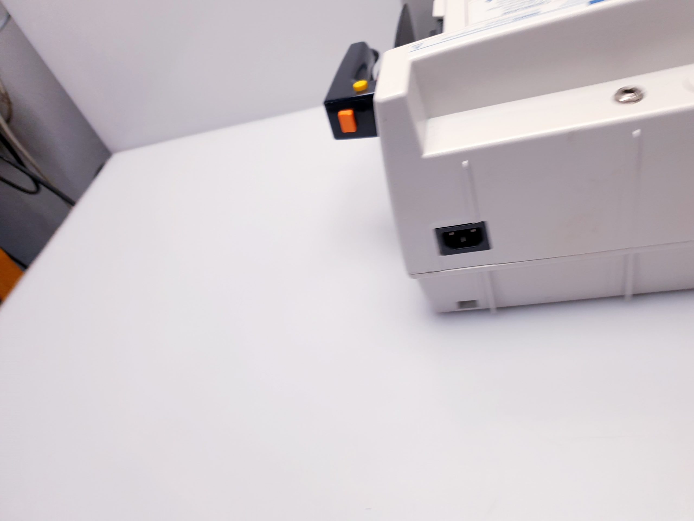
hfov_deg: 67.3
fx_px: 521
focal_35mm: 26
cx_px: 347
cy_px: 260
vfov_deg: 53.1
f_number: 1.5
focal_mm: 4.3
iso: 50
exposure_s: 1/186
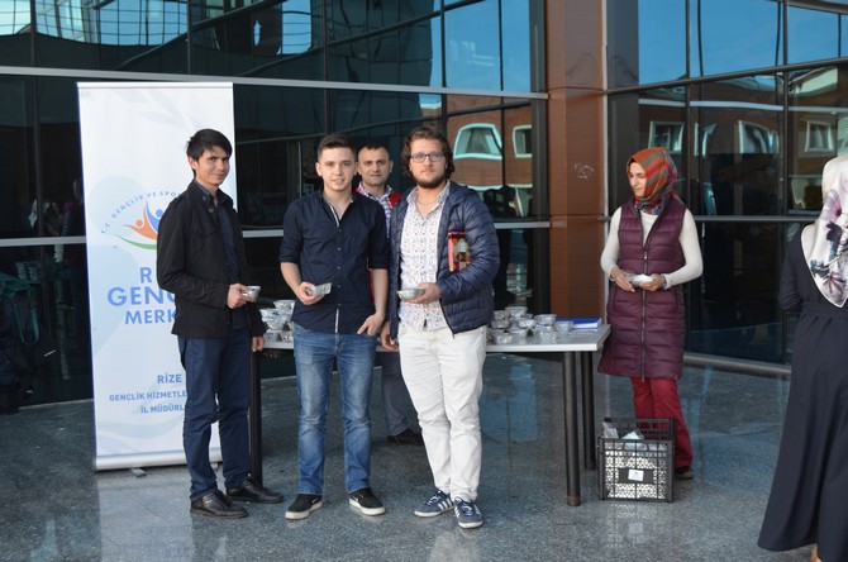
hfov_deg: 42.4
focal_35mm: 46
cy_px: 281
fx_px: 1093
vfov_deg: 28.8
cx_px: 424
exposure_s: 1/125
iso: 360
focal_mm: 31
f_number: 5.6
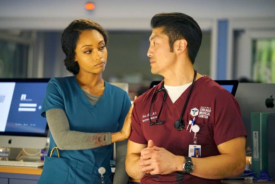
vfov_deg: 10.6
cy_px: 92
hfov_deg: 15.9
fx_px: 985
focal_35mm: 129
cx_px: 138
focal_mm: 129
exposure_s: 1/320
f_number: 3.2
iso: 8000
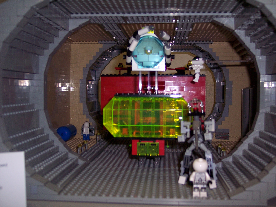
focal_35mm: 39
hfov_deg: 47.9
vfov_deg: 36.8
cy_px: 104
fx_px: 311
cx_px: 138
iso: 100
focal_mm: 8
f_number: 2.8
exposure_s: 1/60
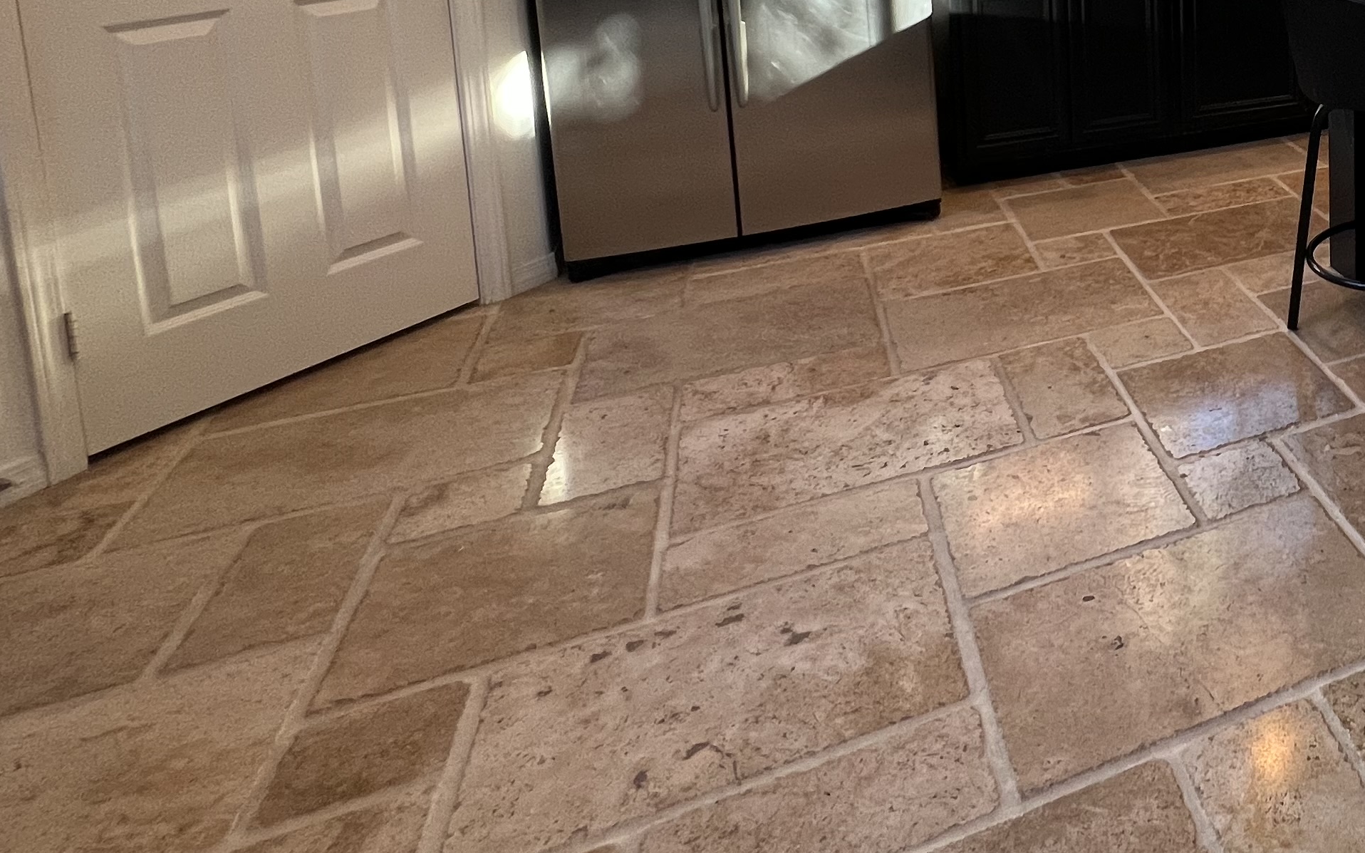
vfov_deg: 37.1
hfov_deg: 50.5
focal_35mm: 29
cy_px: -57
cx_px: 1401
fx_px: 1079
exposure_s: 1/99
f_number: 1.8
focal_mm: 1.57
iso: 125
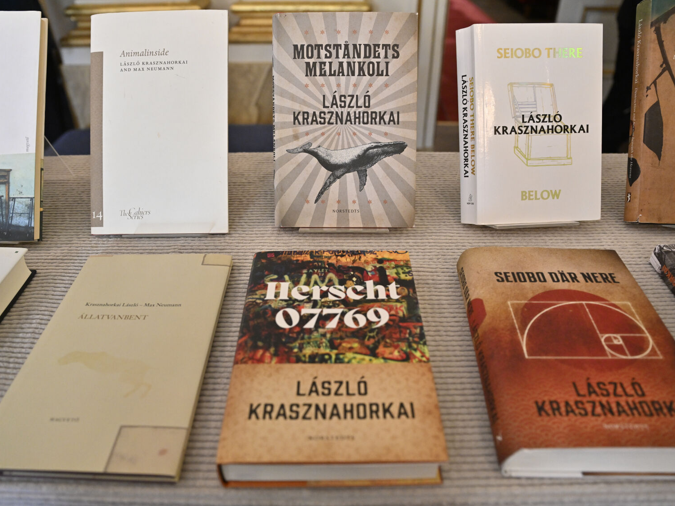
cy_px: 257
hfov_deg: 65.3
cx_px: 328
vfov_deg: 51.3
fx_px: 526
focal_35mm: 27
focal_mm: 24
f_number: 4
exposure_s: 1/160
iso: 2000
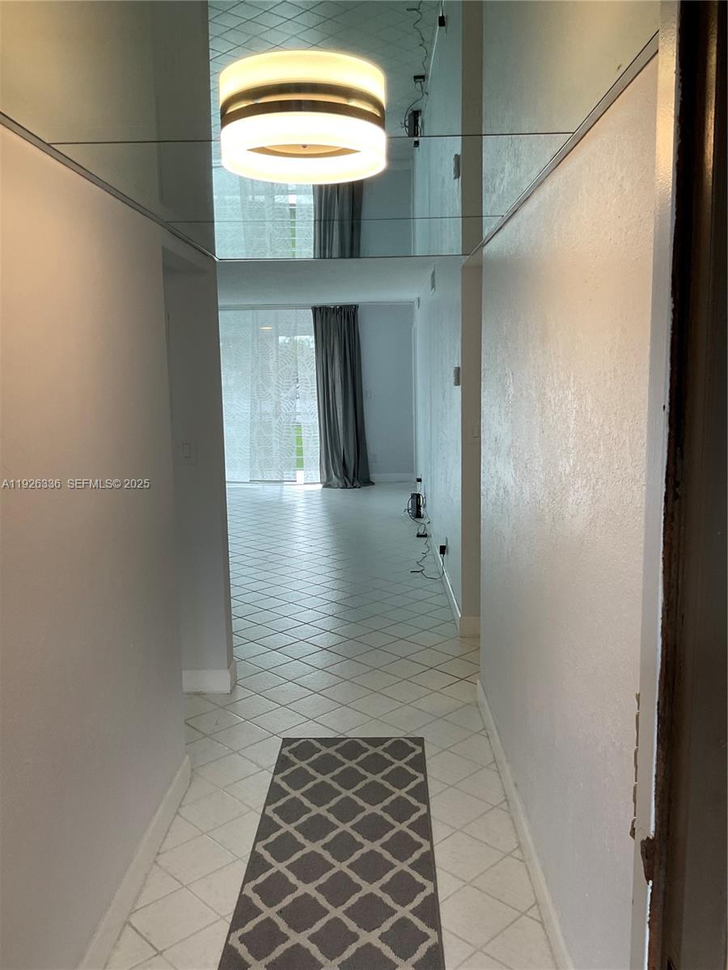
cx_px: 364
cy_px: 485
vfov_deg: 61.7
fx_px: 813
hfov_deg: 48.2
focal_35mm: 29
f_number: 1.8
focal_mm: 3
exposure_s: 1/120
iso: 40
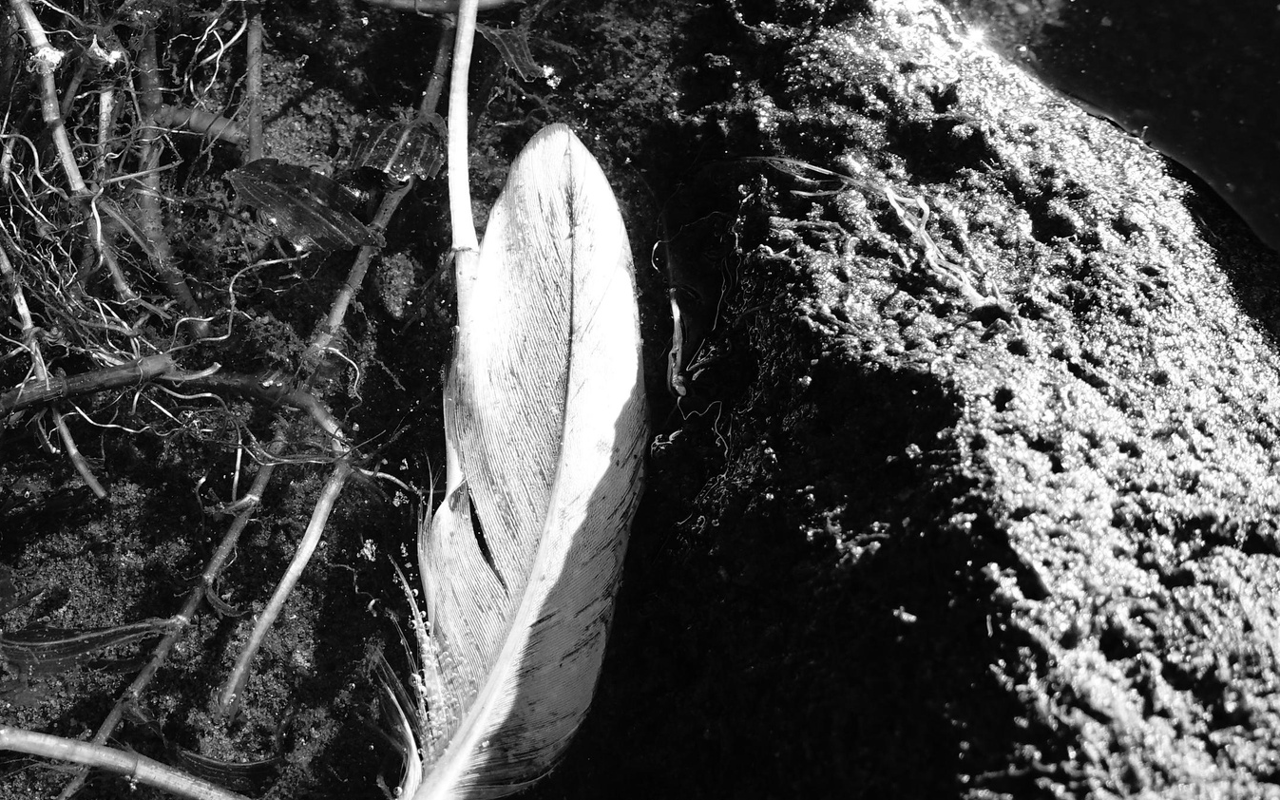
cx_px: 313
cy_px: 303
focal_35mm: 62
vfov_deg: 20.9
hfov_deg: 32.3
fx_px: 2163
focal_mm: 11.56
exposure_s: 1/250
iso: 125
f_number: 4
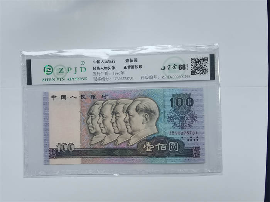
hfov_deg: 65.3
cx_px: 135
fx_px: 211
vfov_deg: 51.4
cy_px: 101
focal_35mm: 27
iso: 125
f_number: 2.2
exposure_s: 1/50
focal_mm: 2.26
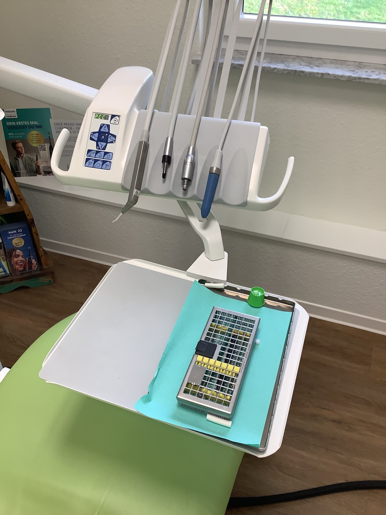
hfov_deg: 45.4
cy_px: 258
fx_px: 461
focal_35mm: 31
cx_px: 193
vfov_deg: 58.4
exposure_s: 1/60
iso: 50
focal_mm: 3.3
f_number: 2.4
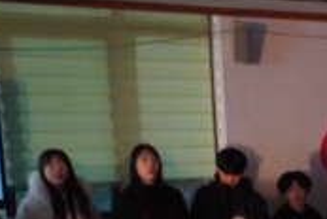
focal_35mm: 113
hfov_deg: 15.0
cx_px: 633
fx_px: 1028
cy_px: 388
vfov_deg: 11.4
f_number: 2.8
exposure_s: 1/15
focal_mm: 28
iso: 12800
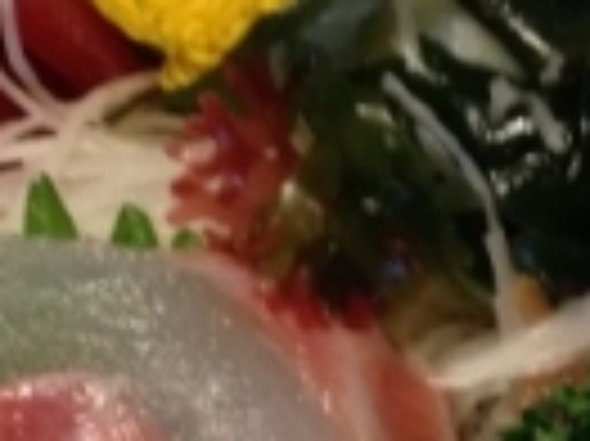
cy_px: 241
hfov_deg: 14.7
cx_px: 441
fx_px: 2282
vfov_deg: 11.0
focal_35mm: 134
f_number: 2.4
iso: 200
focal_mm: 4.28
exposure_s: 1/20
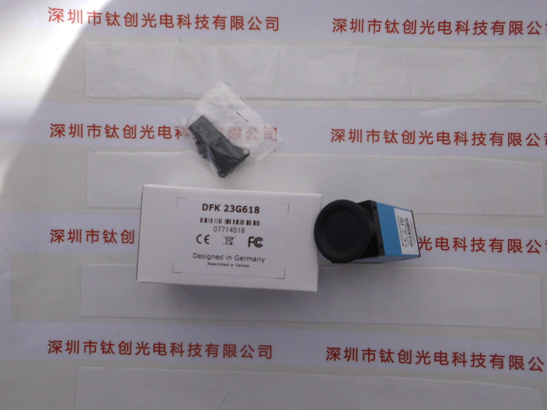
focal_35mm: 26
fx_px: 411
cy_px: 205
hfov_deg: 67.3
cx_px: 274
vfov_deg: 53.1
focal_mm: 4.6
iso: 100
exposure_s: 1/181
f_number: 8
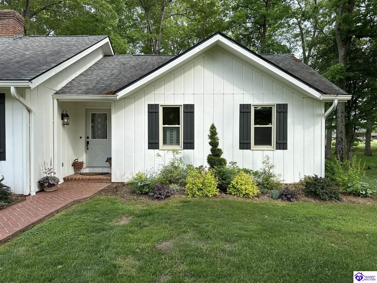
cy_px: 142
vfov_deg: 56.8
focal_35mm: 24
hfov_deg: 71.6
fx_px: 261
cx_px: 188
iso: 80
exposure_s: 1/1779
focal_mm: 6.86
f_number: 1.78
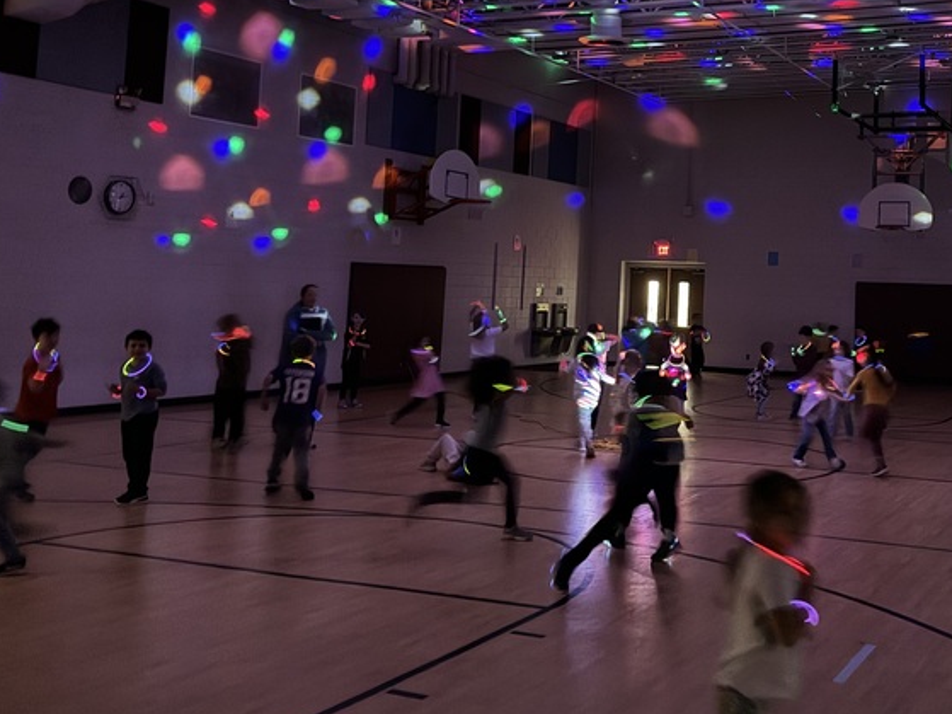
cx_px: 751
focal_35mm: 44
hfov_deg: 41.3
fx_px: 1210
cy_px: 186
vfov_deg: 32.3
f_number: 1.78
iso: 1600
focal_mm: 6.76
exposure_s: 1/15
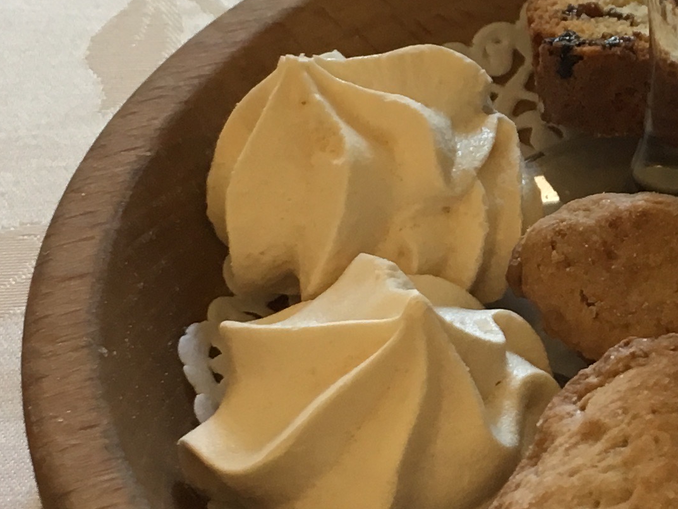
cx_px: 710
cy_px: 150
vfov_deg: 13.6
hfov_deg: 17.5
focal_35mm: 109
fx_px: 2135
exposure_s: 1/33
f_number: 2.2
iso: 80
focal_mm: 4.15
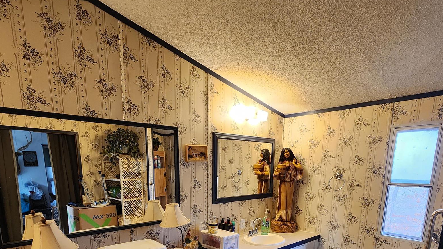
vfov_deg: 48.1
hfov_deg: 83.8
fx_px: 247
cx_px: 213
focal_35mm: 21
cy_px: 224
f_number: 2.2
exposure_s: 1/40
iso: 320
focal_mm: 2.2
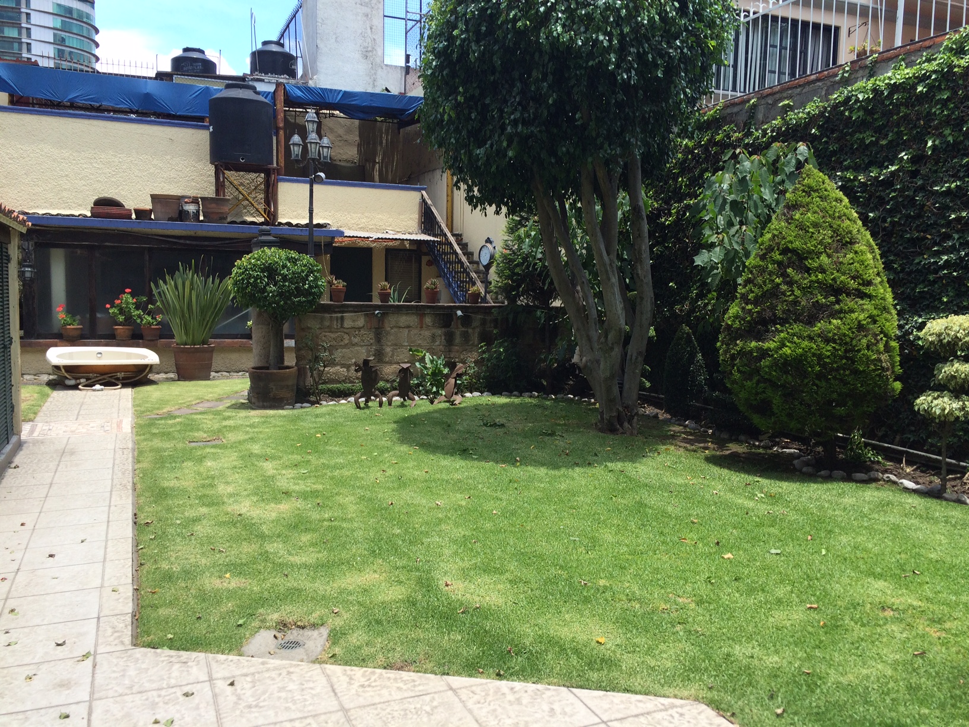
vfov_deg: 48.2
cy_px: 364
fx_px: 812
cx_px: 484
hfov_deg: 61.7
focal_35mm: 29
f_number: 2.2
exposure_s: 1/651
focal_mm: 4.15
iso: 32
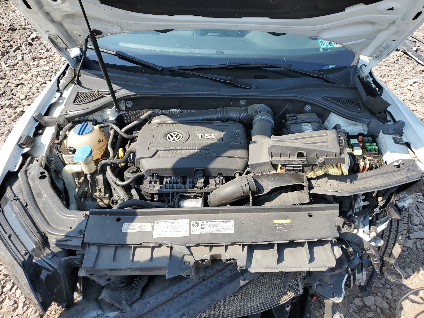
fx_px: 318
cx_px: 212
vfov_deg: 53.1
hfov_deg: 67.3
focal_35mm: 26
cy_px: 159
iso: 50
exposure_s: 1/1000
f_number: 1.5
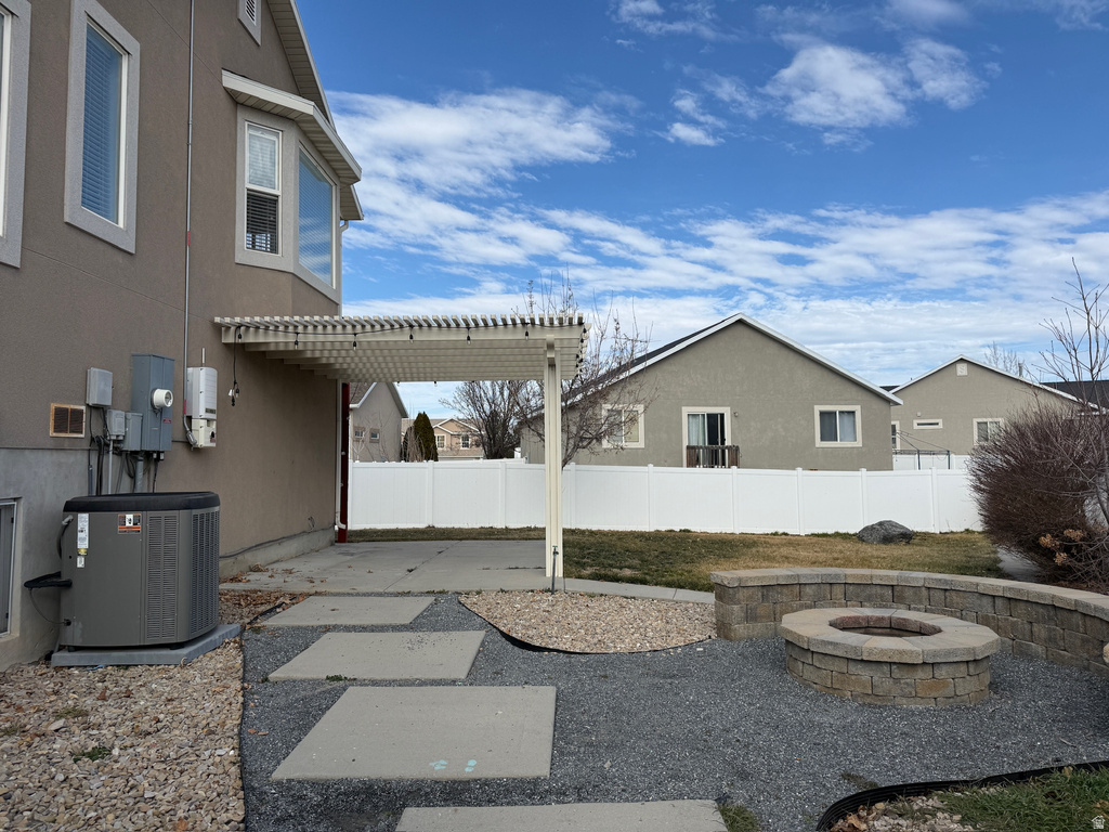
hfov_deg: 71.6
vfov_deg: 56.8
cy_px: 416
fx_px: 769
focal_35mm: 24
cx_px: 554
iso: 80
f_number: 1.78
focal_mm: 6.76
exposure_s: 1/4673
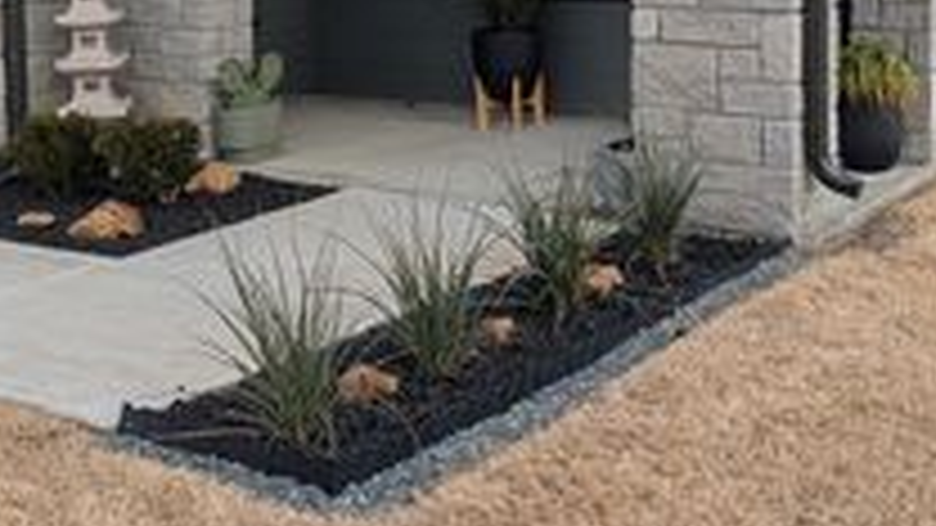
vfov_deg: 18.5
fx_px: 1564
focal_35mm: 63
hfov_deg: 33.2
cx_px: 351
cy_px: -31
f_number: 1.68
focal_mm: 6.9
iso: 20
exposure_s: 1/962
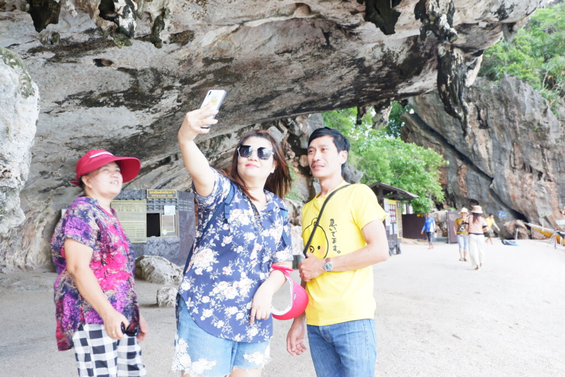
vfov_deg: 35.1
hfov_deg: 50.7
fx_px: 596
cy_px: 188
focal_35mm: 38
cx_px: 282
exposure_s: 1/70
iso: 400
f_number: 4.5
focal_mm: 25.6
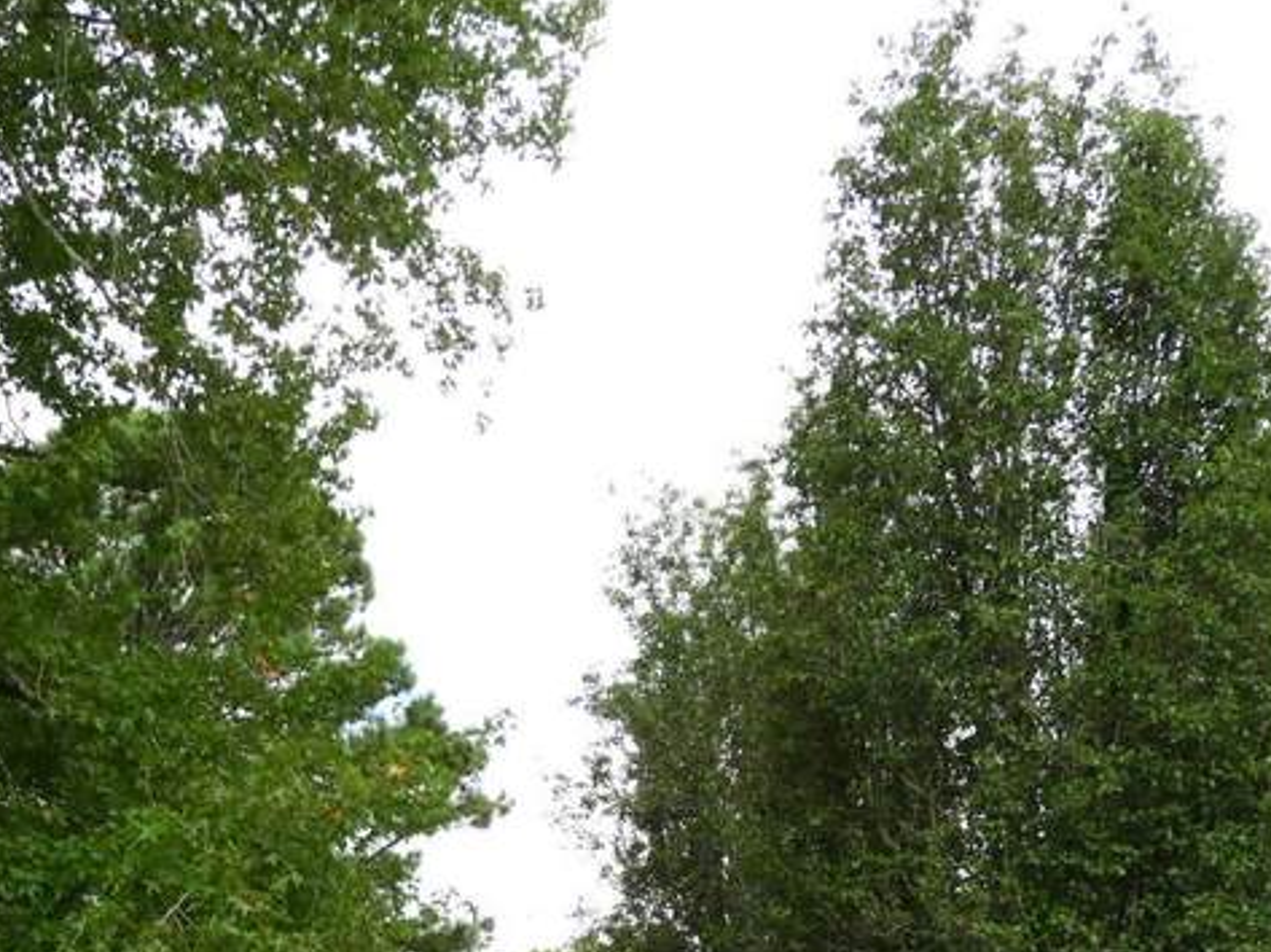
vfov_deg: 21.2
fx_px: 2385
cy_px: 1108
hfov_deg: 29.5
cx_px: 355
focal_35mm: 65
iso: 100
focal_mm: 4.3
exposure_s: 1/400
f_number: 3.3
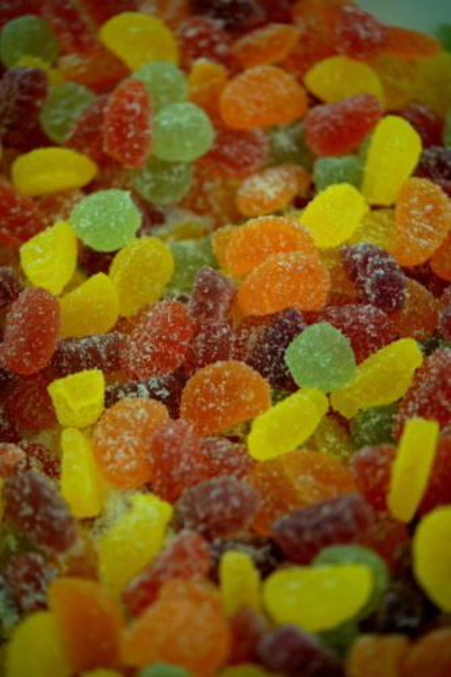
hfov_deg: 15.2
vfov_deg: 22.6
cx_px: 226
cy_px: 338
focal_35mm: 90
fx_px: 1692
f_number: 2.8
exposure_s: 1/200
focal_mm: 90
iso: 500
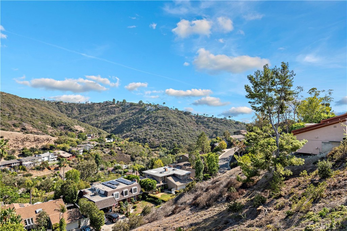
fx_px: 231
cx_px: 174
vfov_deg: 53.1
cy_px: 116
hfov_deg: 73.8
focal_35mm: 24
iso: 160
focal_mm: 24
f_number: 7.1
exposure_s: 1/4000
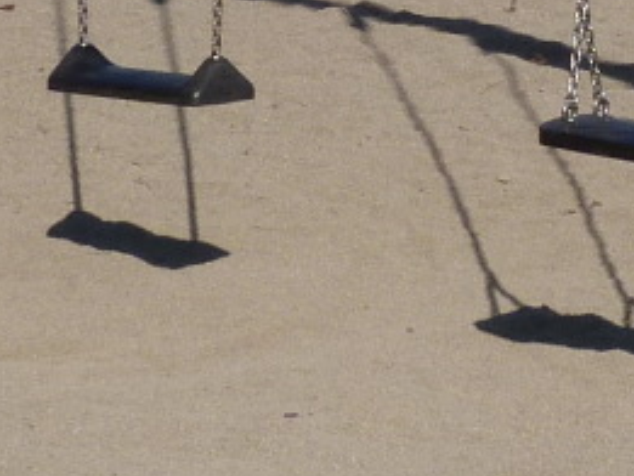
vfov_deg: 6.7
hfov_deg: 9.0
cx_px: 527
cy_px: -183
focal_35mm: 218
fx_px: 3995
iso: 80
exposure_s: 1/400
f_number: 5.6
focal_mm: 6.8
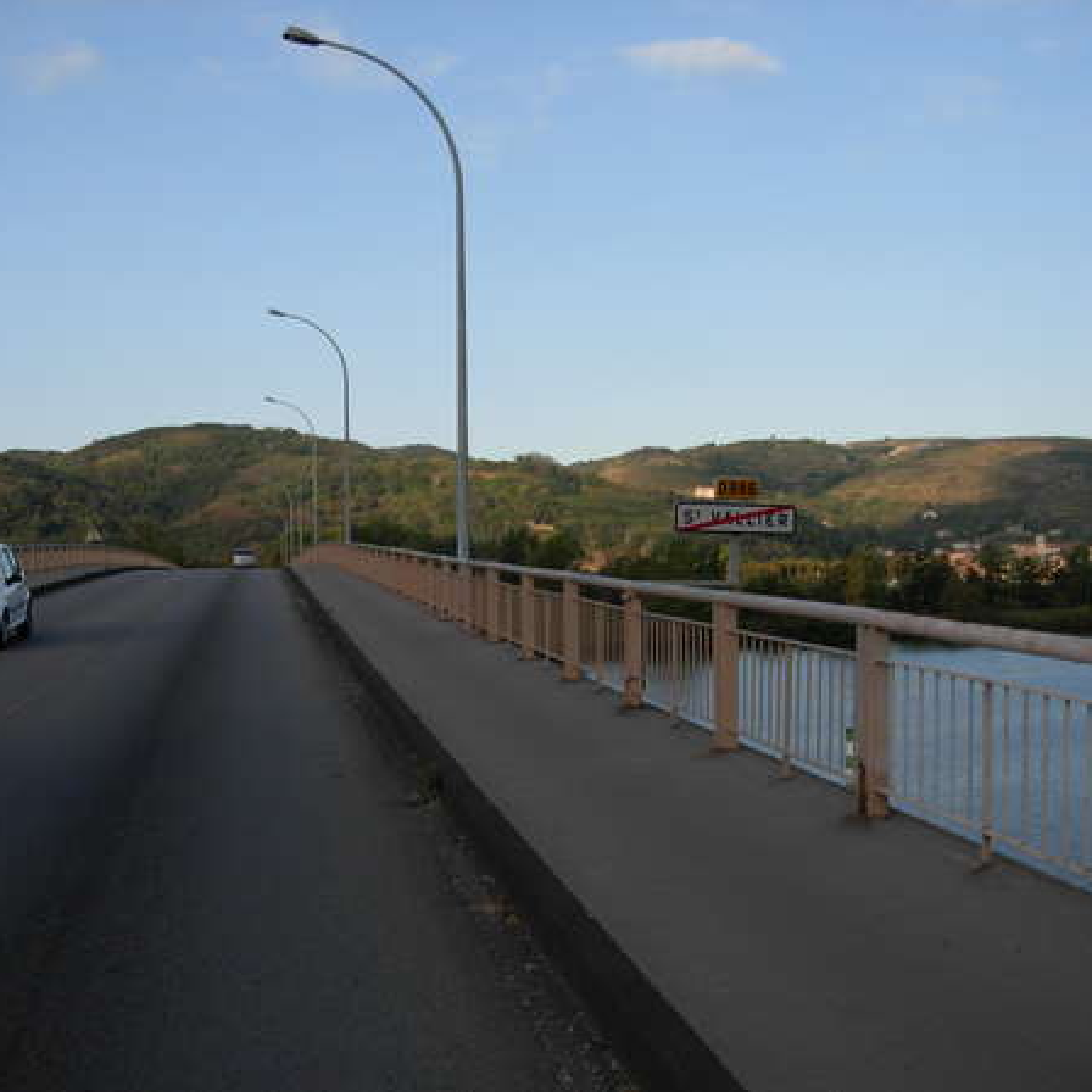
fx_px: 1606
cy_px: 546
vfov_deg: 37.6
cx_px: 407
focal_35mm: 45
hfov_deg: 37.3
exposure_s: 1/836
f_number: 2.9
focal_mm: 6.3
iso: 79
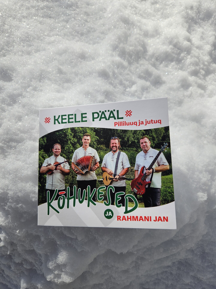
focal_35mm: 23
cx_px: 108
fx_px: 191
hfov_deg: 58.9
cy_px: 144
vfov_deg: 73.9
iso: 25
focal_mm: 5.4
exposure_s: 1/3589
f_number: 1.8
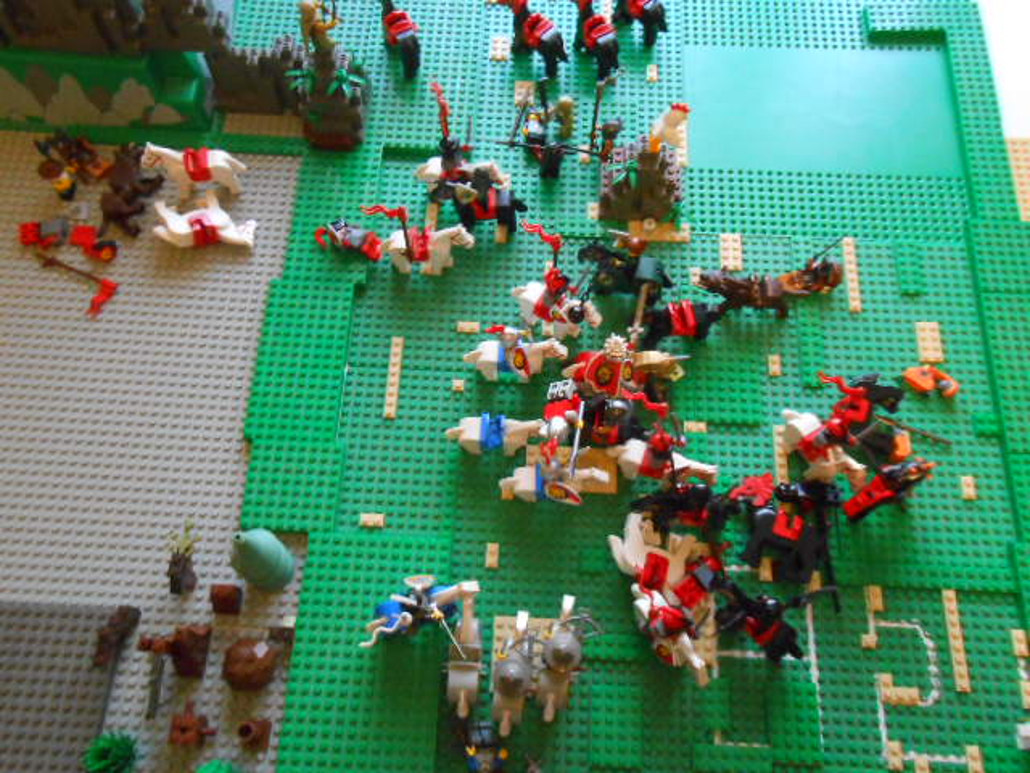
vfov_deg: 46.8
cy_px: 386
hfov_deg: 60.0
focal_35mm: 30
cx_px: 515
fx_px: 893
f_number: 3.8
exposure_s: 1/10
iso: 800
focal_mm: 5.3
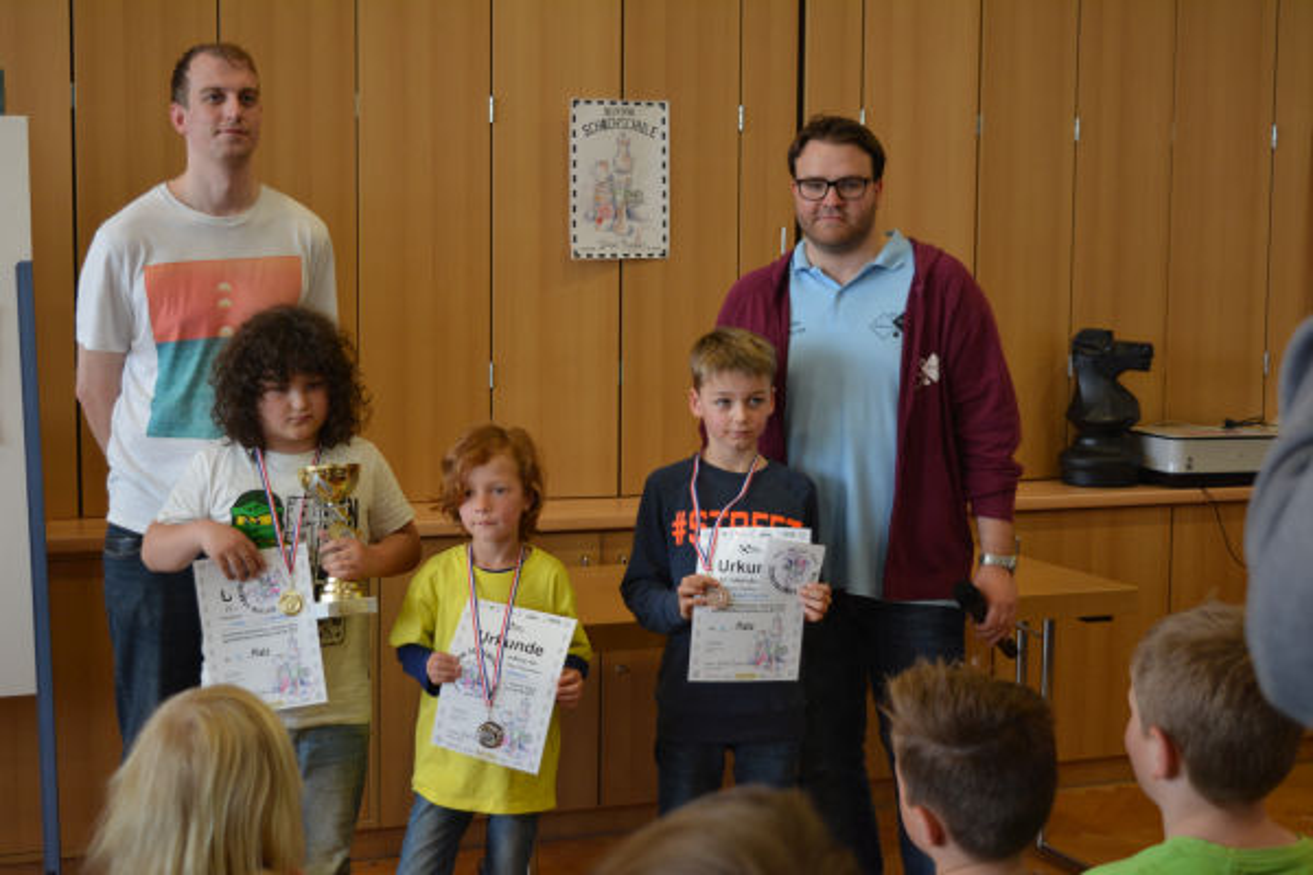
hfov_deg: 35.1
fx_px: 2079
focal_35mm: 57
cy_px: 438
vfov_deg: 23.8
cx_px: 656
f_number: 4.8
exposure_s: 1/60
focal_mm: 38
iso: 560
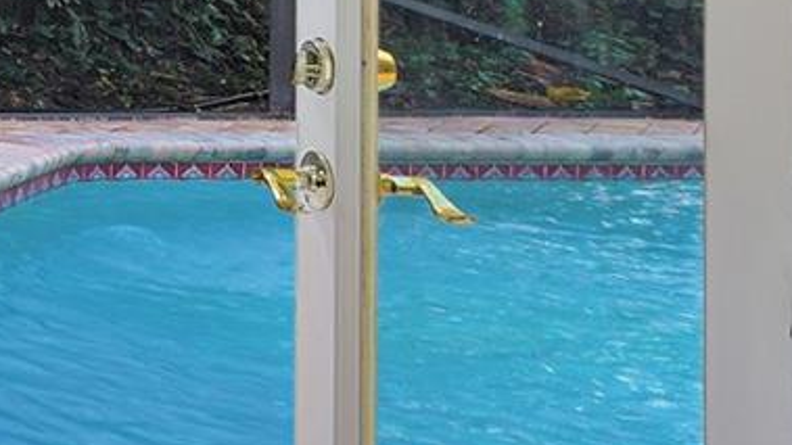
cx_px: -1093
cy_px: -172
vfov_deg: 16.5
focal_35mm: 68
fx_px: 1428
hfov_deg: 15.4
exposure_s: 1/1.43
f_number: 16
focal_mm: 12
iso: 100
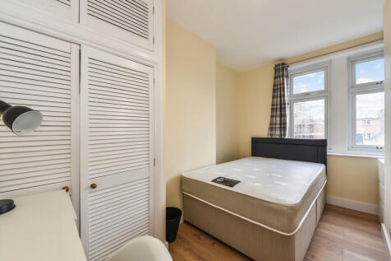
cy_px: 130
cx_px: 196
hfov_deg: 104.3
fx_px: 152
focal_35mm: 14
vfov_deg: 81.2
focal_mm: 14
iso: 400
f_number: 8
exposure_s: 1/50
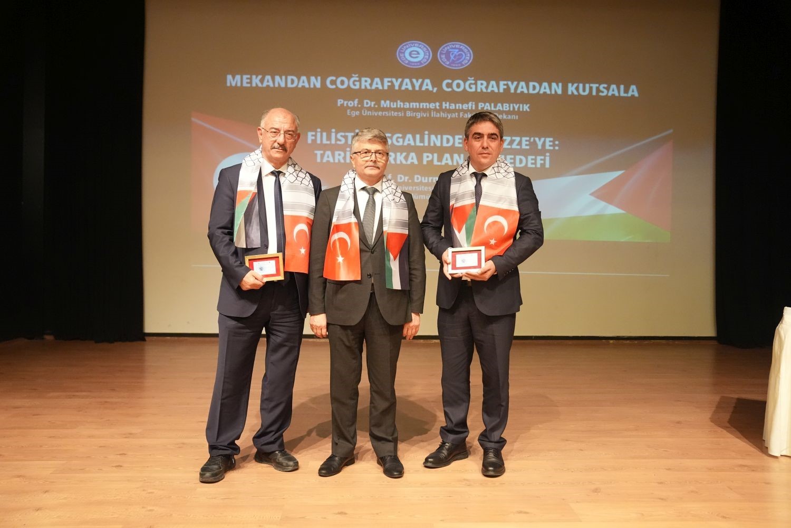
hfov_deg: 61.9
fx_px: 659
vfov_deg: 43.6
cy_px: 264
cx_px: 396
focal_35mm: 30
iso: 6400
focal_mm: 30
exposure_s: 1/200
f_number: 3.2
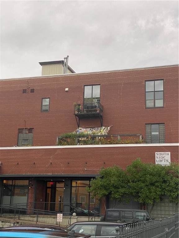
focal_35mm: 52
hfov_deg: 28.0
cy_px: 119
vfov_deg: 36.8
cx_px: 90
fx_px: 359
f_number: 2
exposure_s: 1/122
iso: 25
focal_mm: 6
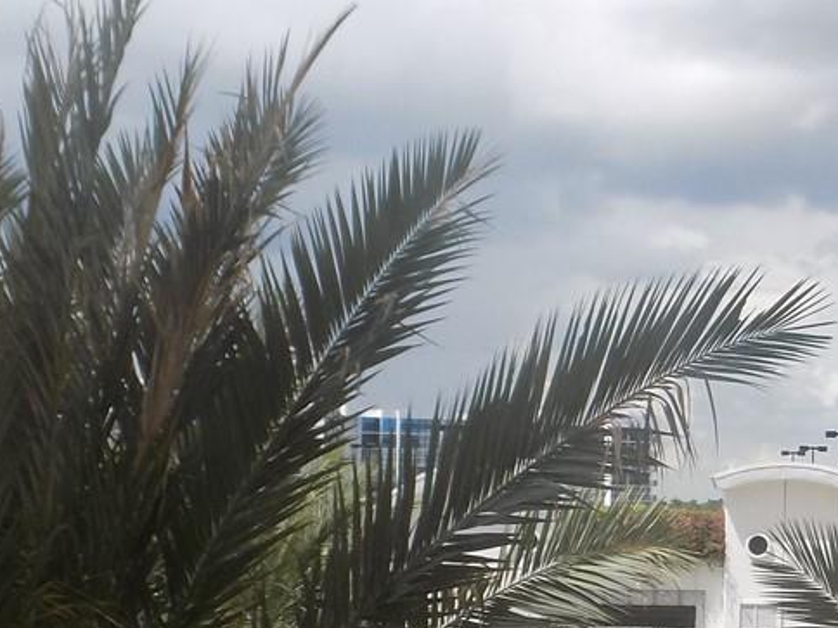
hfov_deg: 25.4
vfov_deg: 19.0
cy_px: 595
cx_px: 597
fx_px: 1840
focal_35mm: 76
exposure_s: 1/800
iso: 80
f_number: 3.1
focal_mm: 4
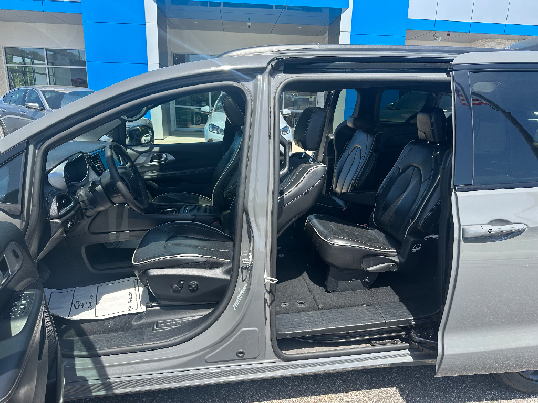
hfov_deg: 71.6
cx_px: 269
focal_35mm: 24
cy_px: 202
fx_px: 373
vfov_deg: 56.8
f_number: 1.78
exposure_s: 1/1433
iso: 80
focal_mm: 6.86
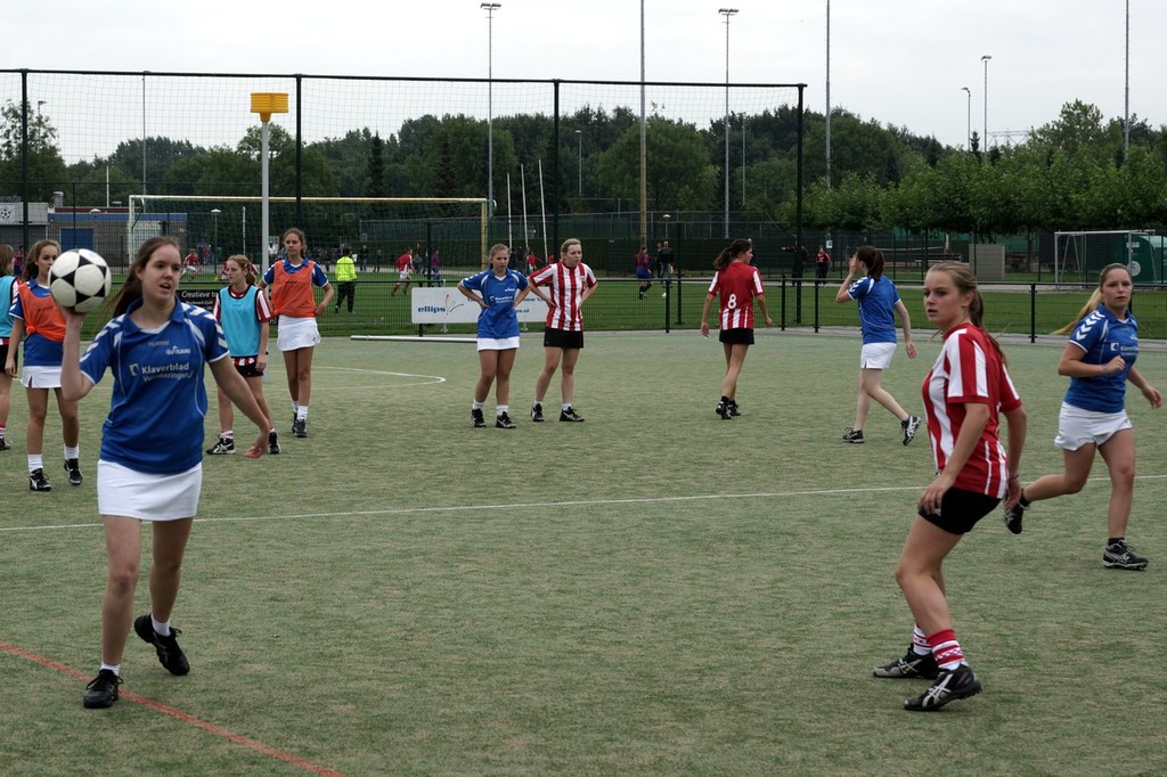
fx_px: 2430
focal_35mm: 75
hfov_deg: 27.0
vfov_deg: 18.2
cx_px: 584
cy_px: 388
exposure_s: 1/320
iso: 100
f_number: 5.6
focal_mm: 50
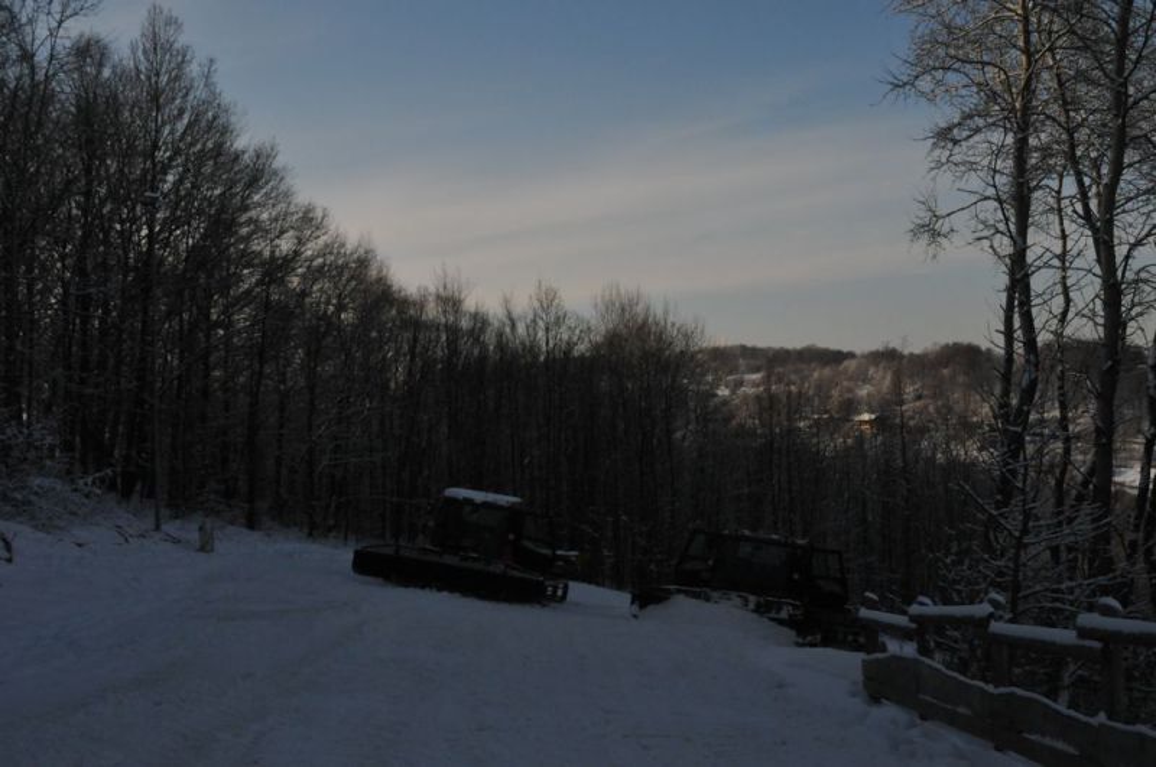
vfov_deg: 31.8
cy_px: 384
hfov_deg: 46.5
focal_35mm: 42
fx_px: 1347
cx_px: 578
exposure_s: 1/3200
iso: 1000
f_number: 9
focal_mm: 28
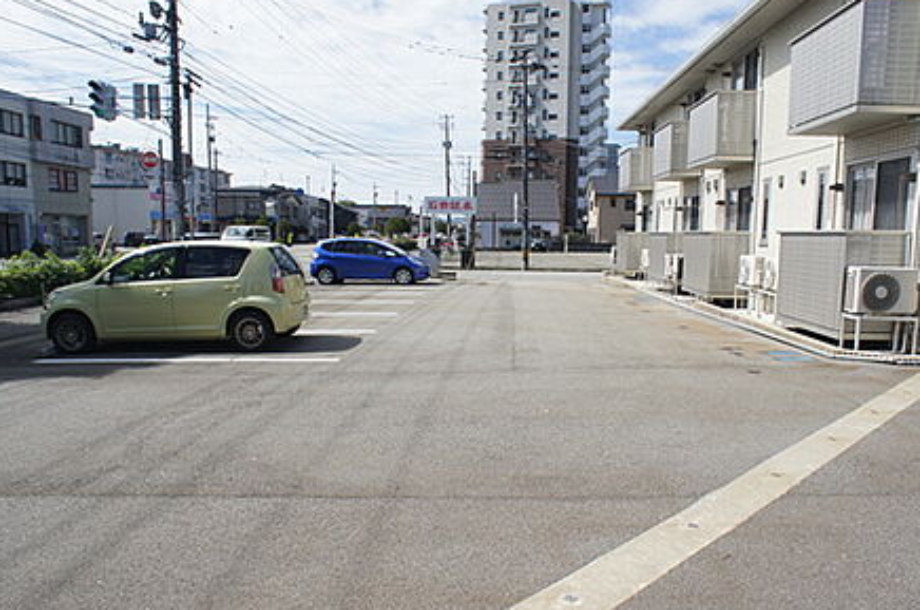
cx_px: 490
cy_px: 323
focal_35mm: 33
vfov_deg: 39.8
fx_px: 842
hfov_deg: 57.3
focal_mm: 16
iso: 200
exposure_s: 1/640
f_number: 6.3
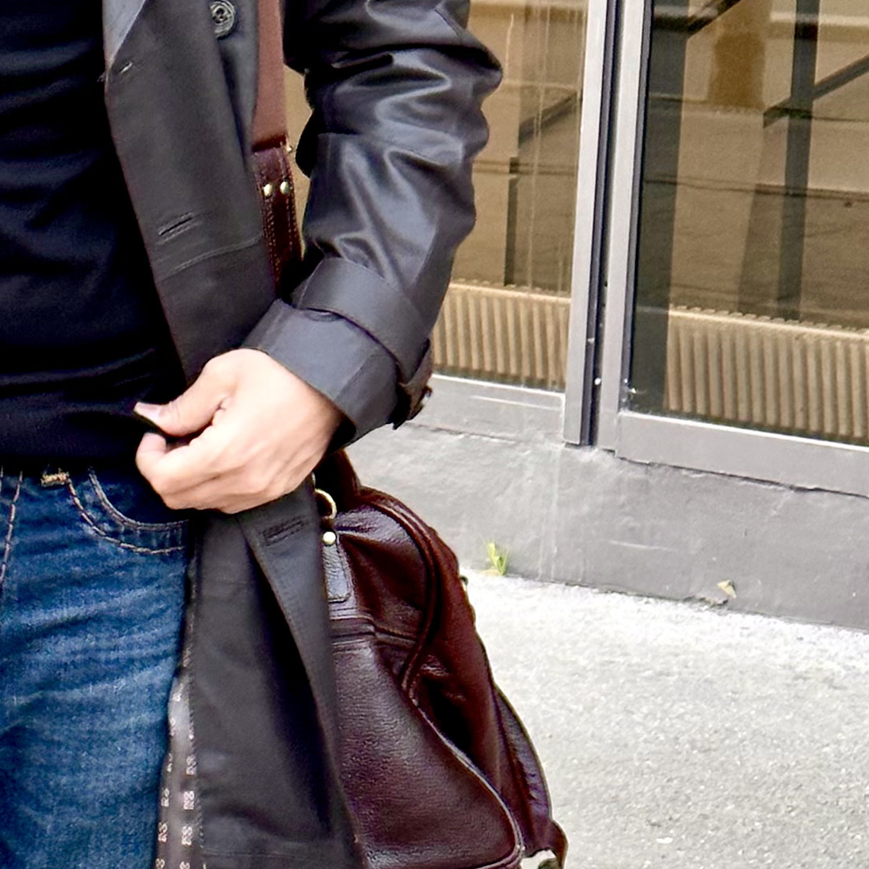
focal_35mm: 156
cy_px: 477
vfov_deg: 11.2
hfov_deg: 11.0
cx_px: -142
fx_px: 4431
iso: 80
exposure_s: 1/89
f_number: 1.78
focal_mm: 6.86
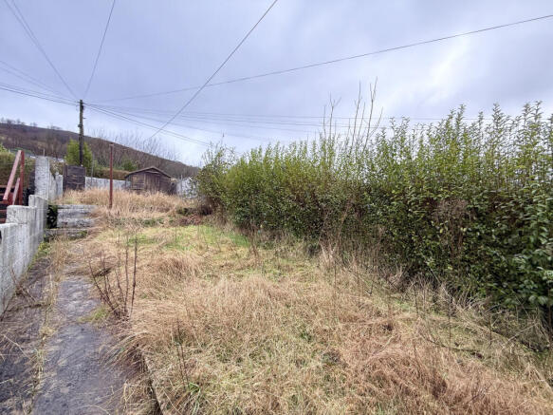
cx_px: 276
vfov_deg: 85.7
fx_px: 224
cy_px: 208
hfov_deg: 102.1
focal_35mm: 14
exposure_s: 1/148
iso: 50
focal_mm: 2.22
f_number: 2.2
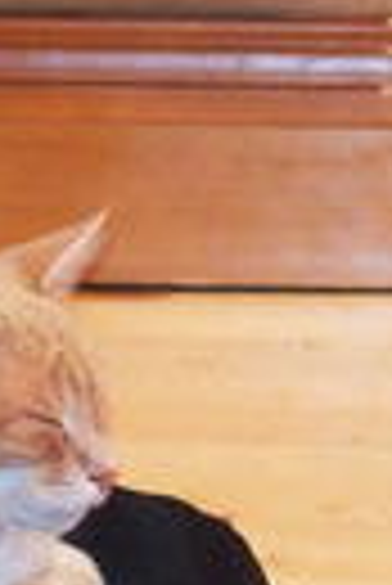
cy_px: 392
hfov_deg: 3.4
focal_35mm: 404
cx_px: -365
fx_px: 6581
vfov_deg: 5.1
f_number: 2.8
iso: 800
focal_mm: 24
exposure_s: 1/60
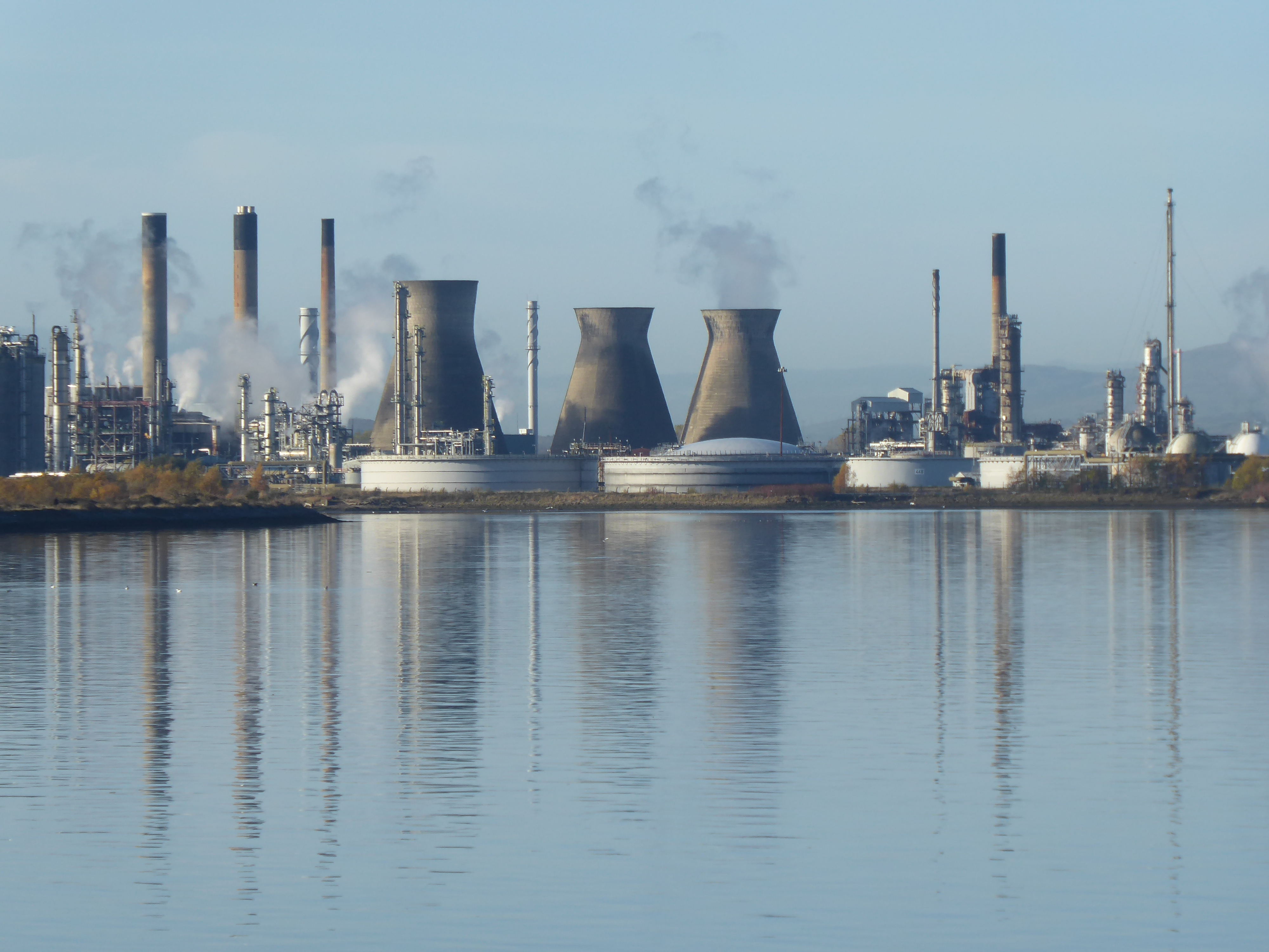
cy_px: 476
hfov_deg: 4.8
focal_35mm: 414
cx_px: 634
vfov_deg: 3.6
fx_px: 15177
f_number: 6
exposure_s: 1/320
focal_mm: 66.8
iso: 80
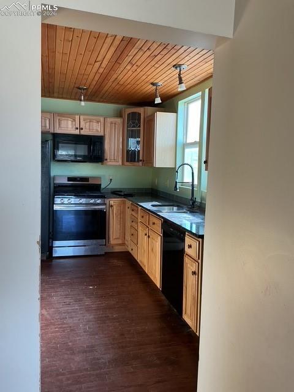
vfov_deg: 61.7
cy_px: 196
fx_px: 328
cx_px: 147
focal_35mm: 29
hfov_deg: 48.2
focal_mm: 3
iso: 64
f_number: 1.8
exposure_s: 1/120
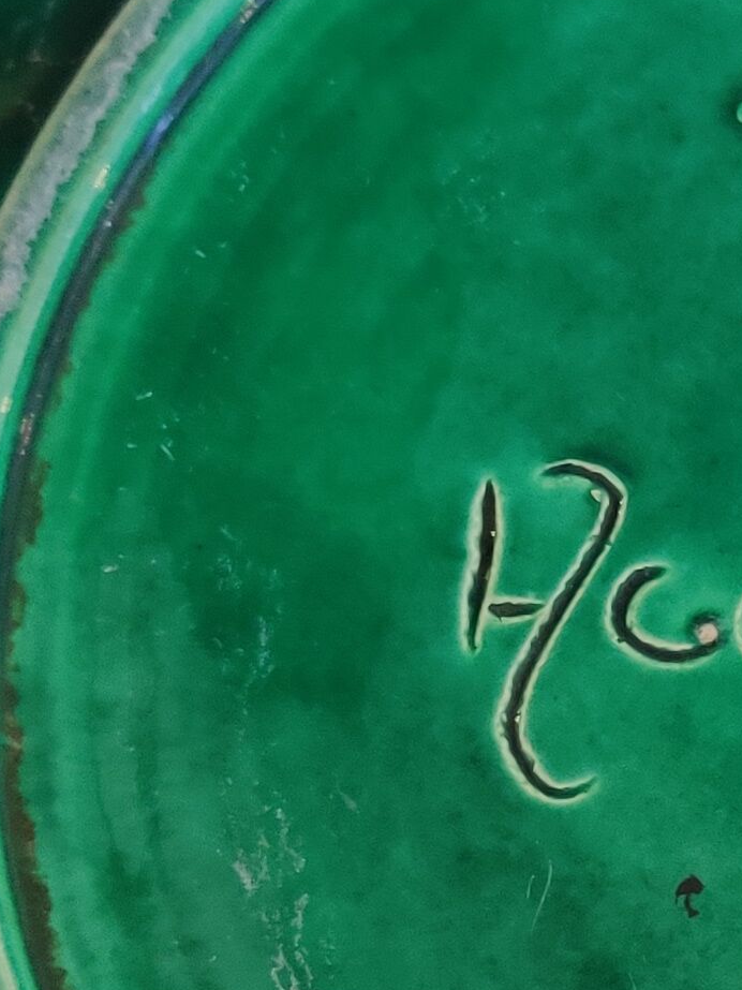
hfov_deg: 12.2
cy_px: 1069
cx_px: 1059
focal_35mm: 117
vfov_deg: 16.4
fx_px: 3345
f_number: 1.65
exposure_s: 1/50
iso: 500
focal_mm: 4.75
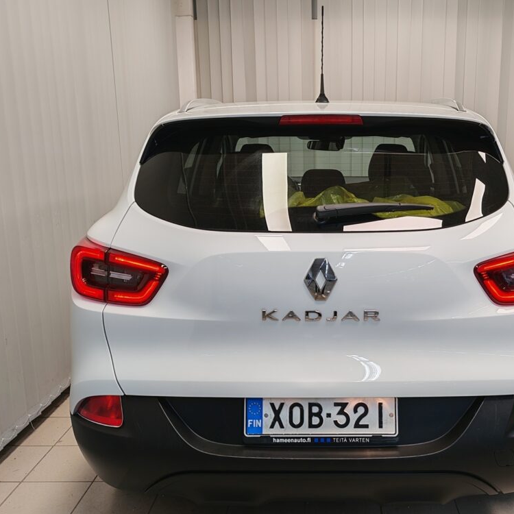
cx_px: 325
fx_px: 588
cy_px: 262
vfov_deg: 47.2
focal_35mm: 35
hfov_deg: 46.8
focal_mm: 5.4
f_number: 1.6
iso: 80
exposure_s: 1/100
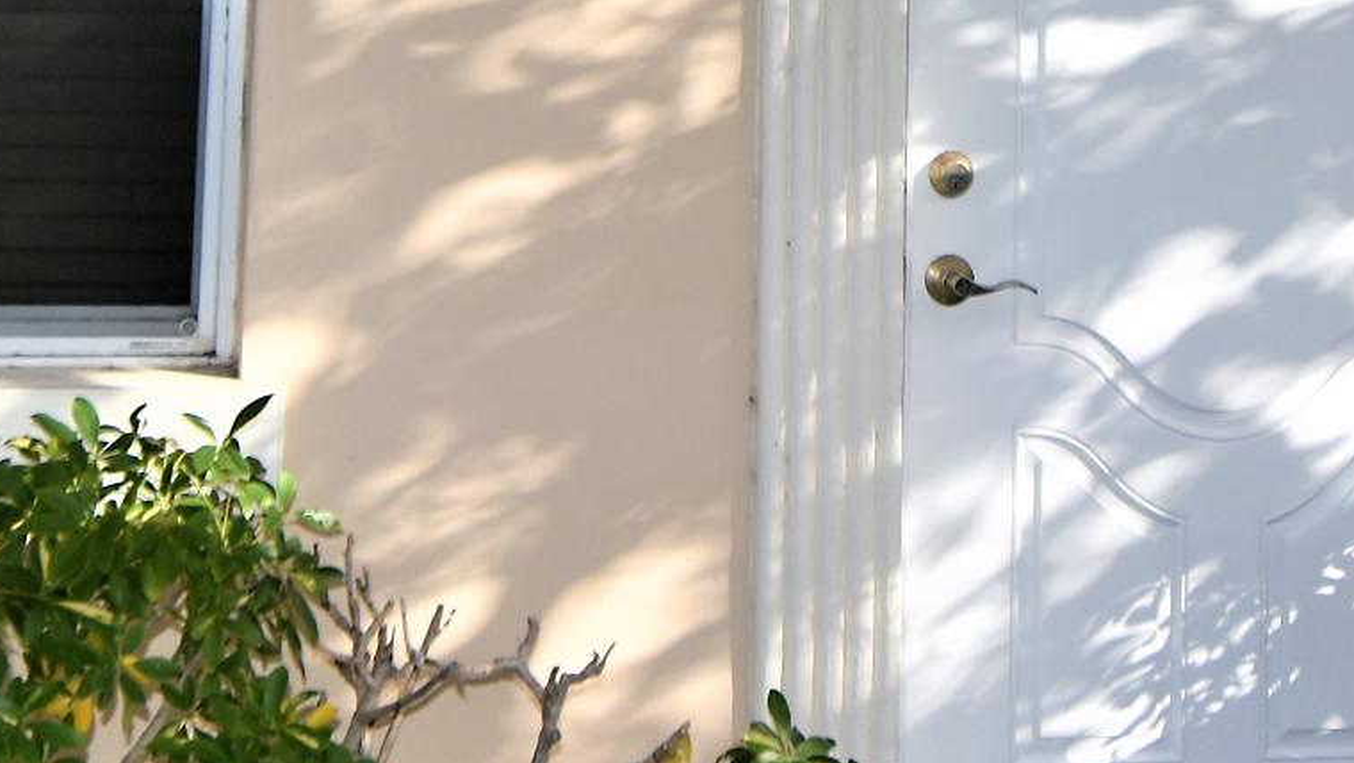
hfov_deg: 33.8
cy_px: -246
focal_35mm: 62
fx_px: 2227
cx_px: 593
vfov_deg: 18.1
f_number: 4.5
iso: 100
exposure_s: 1/250
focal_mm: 10
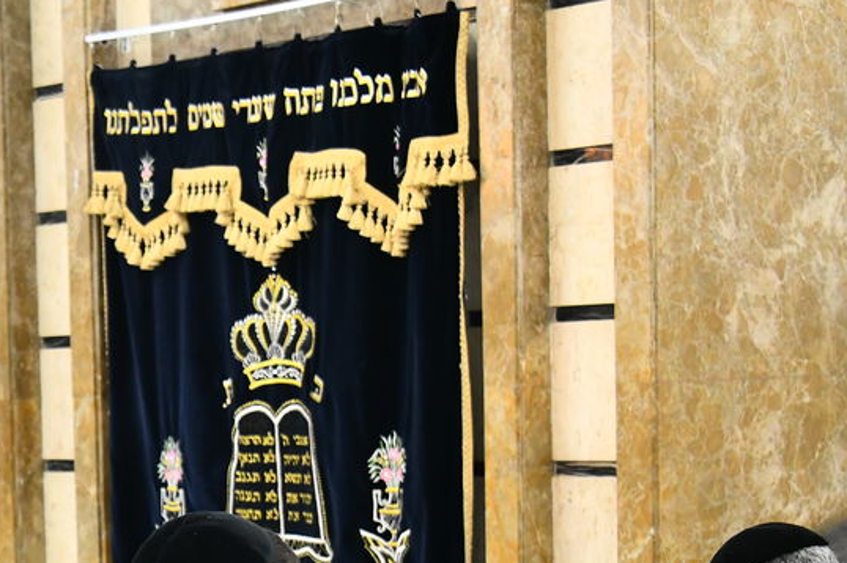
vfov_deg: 10.7
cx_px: -154
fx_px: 2939
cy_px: 690
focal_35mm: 125
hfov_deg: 15.8
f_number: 5.6
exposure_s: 1/200
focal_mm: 48
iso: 1600
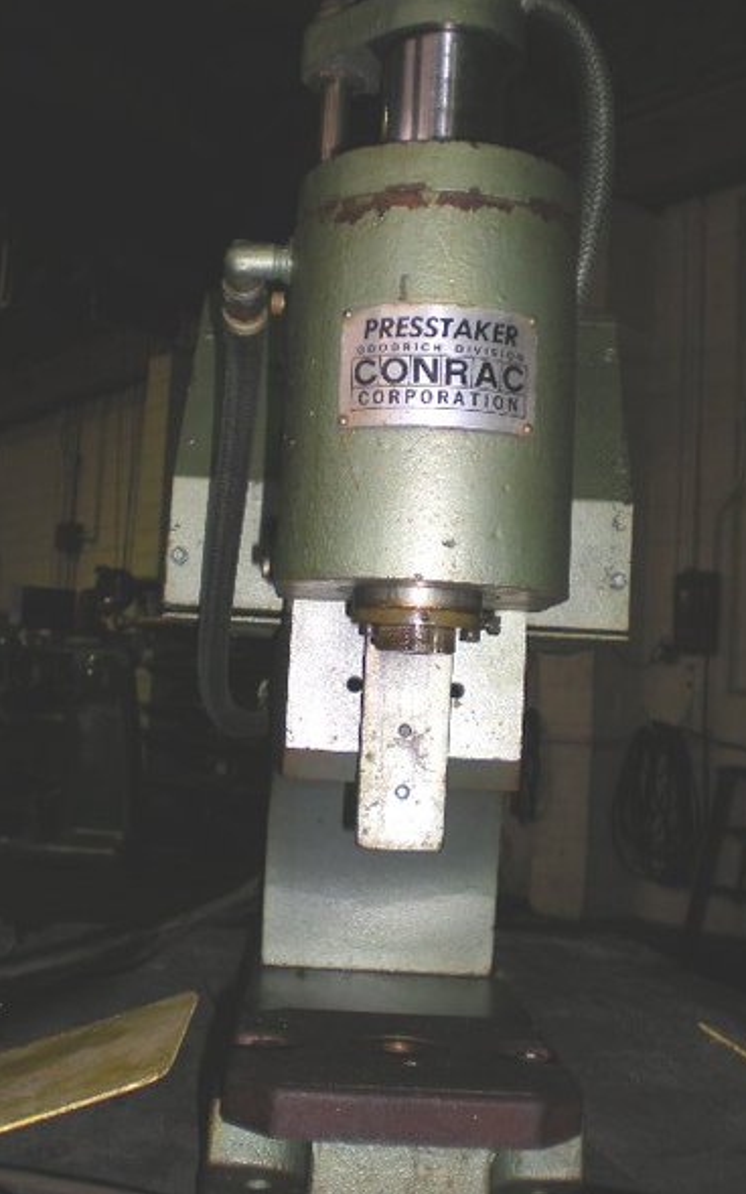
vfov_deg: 48.2
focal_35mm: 41
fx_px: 1334
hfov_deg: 31.2
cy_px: 588
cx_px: 355
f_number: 3.1
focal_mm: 6.3
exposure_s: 1/60
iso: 64
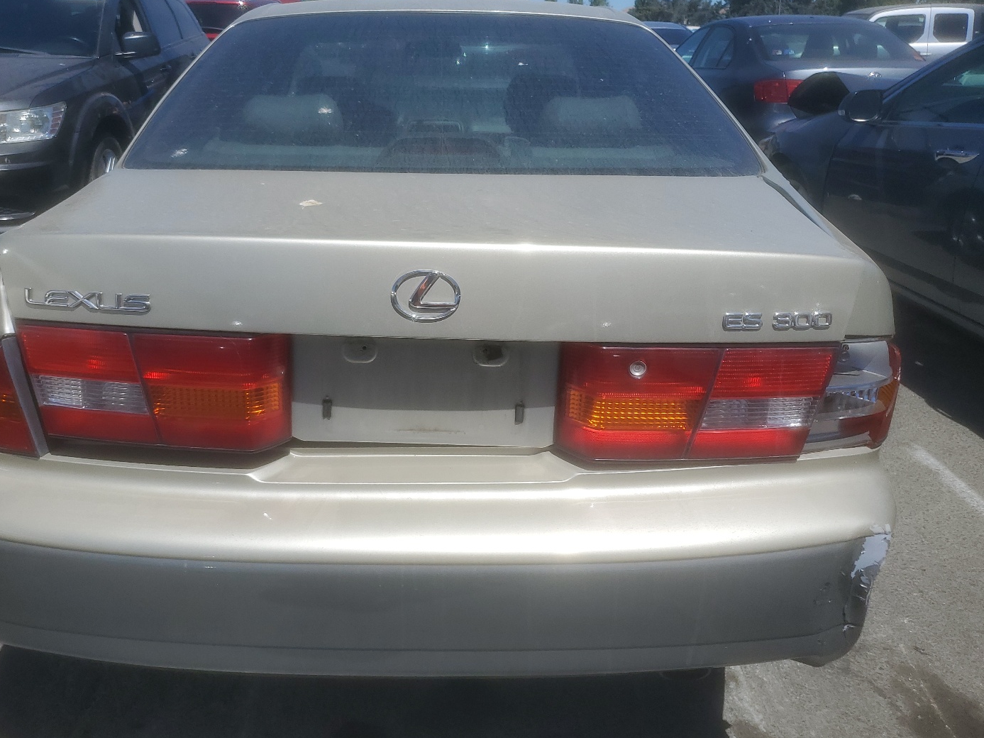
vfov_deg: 46.8
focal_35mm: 30
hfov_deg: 59.7
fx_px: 853
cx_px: 421
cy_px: 348
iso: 50
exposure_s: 1/10000
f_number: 1.5
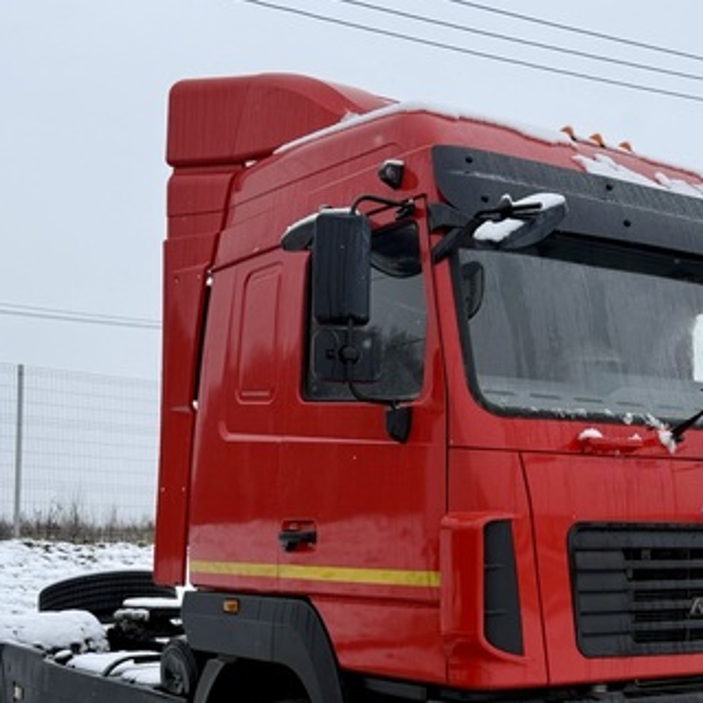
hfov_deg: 32.2
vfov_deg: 31.8
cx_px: 391
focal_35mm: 53
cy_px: 494
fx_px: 1218
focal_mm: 6.76
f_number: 1.78
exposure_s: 1/955
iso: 80
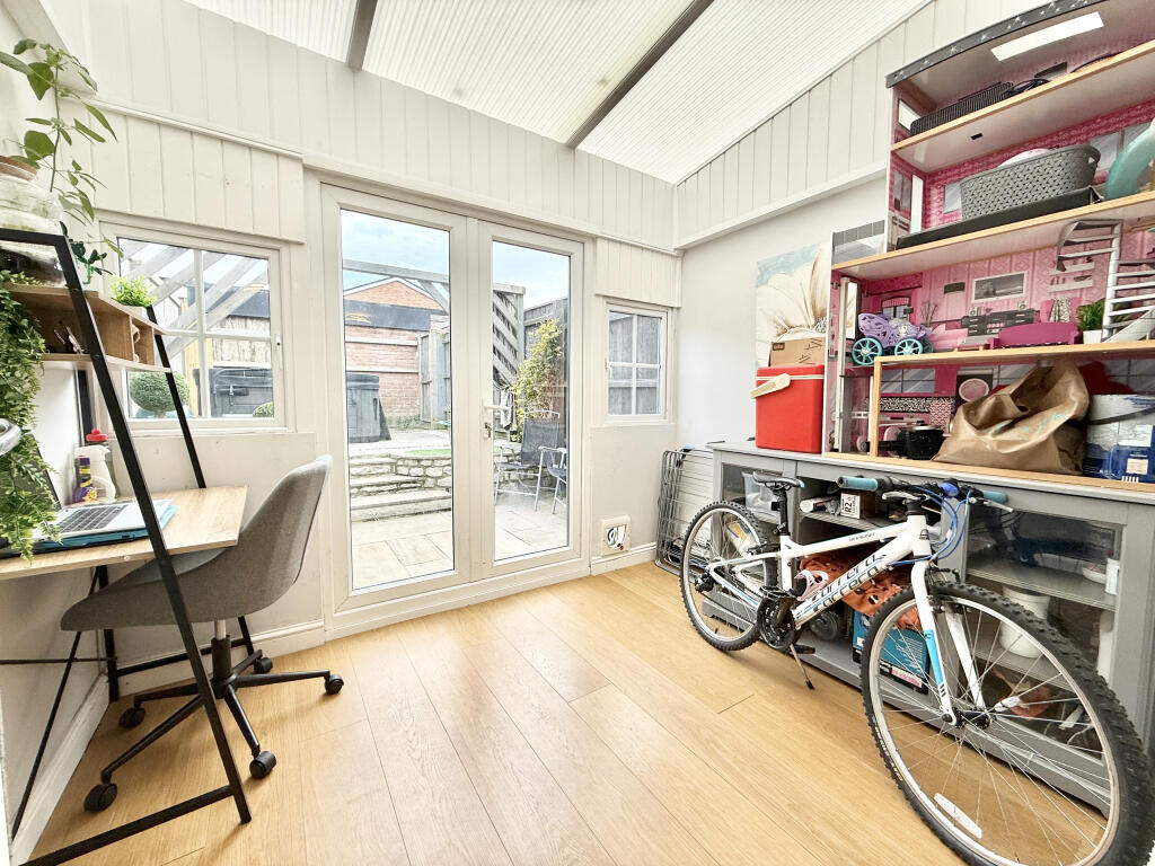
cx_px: 578
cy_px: 433
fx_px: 467
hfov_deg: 102.1
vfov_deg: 85.7
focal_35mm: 14
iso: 64
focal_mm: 2.22
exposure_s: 1/159
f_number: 2.2
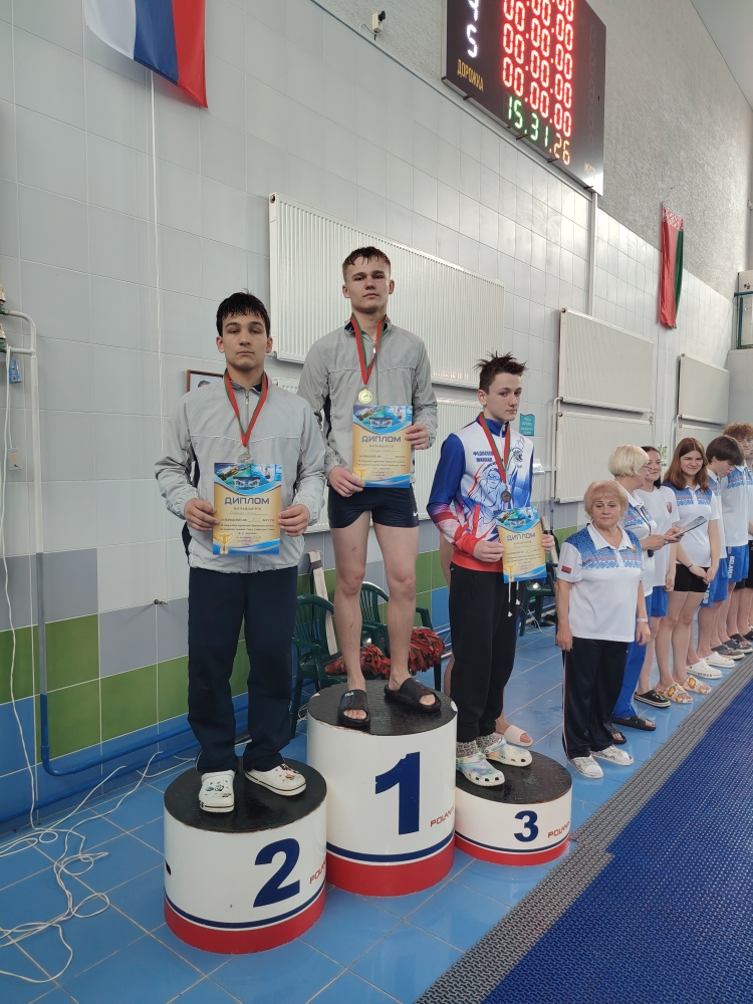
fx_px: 696
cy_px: 502
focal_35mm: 24
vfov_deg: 71.6
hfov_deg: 56.8
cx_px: 376
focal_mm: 5.25
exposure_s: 1/50
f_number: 1.75
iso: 216
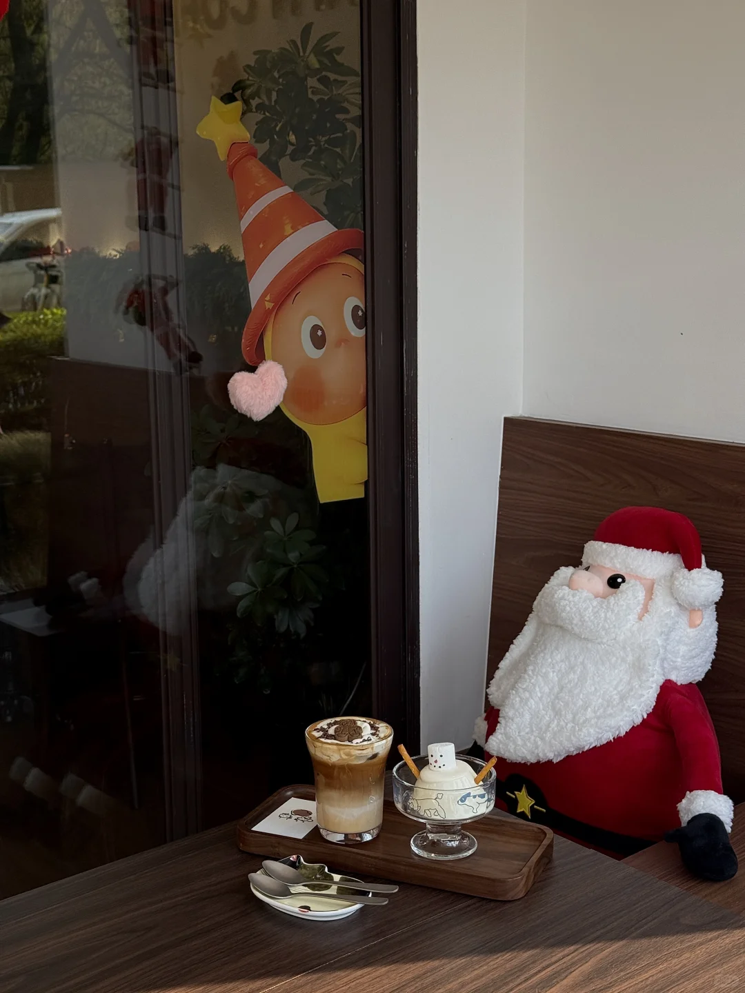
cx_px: 372
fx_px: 1377
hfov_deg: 30.3
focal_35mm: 48
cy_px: 496
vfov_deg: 39.7
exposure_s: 1/356
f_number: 1.78
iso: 64
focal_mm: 6.76
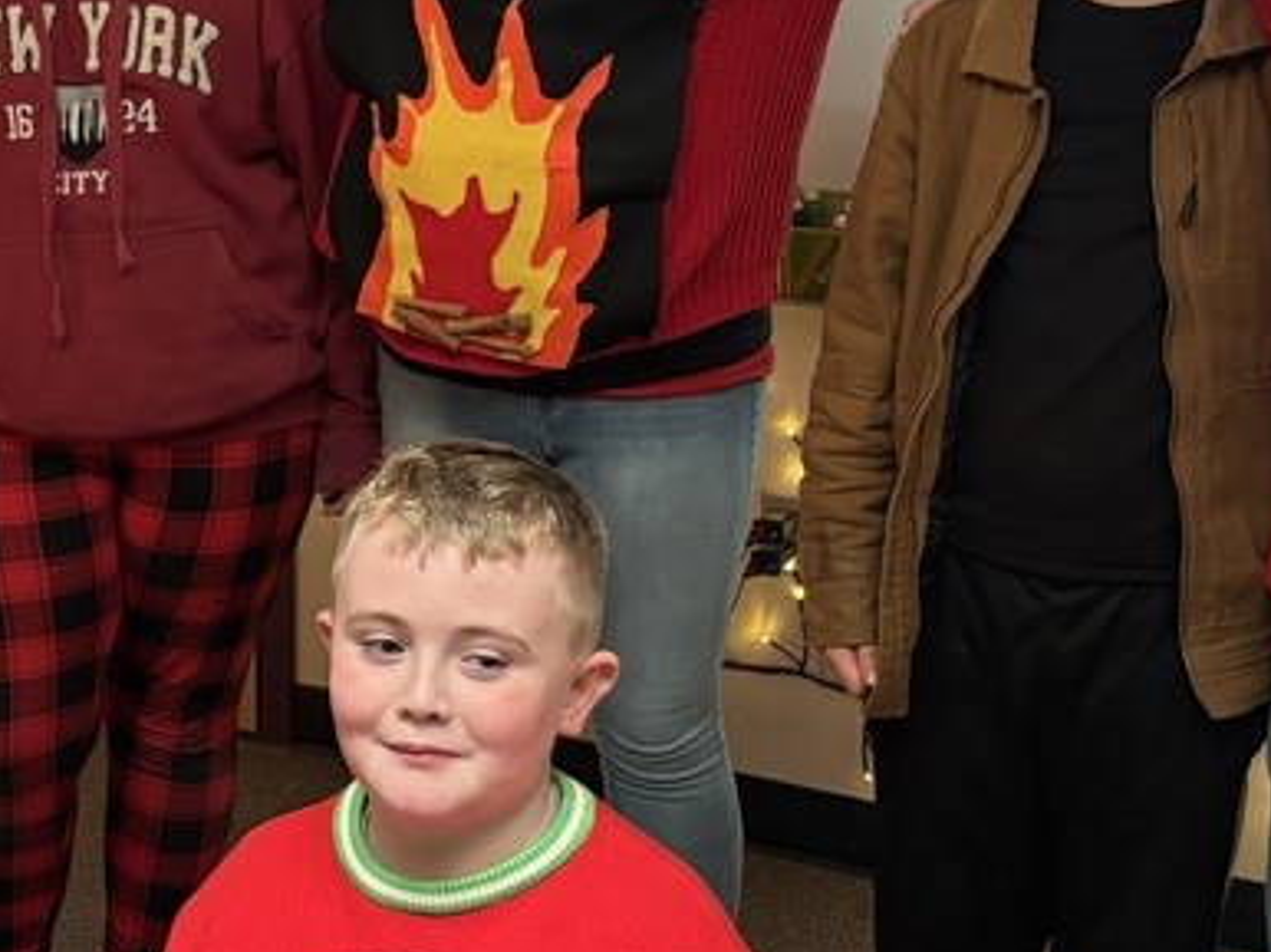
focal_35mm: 69
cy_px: 389
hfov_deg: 28.1
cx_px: 461
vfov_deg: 21.3
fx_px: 2532
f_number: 1.6
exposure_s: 1/40
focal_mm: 5.96
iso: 400
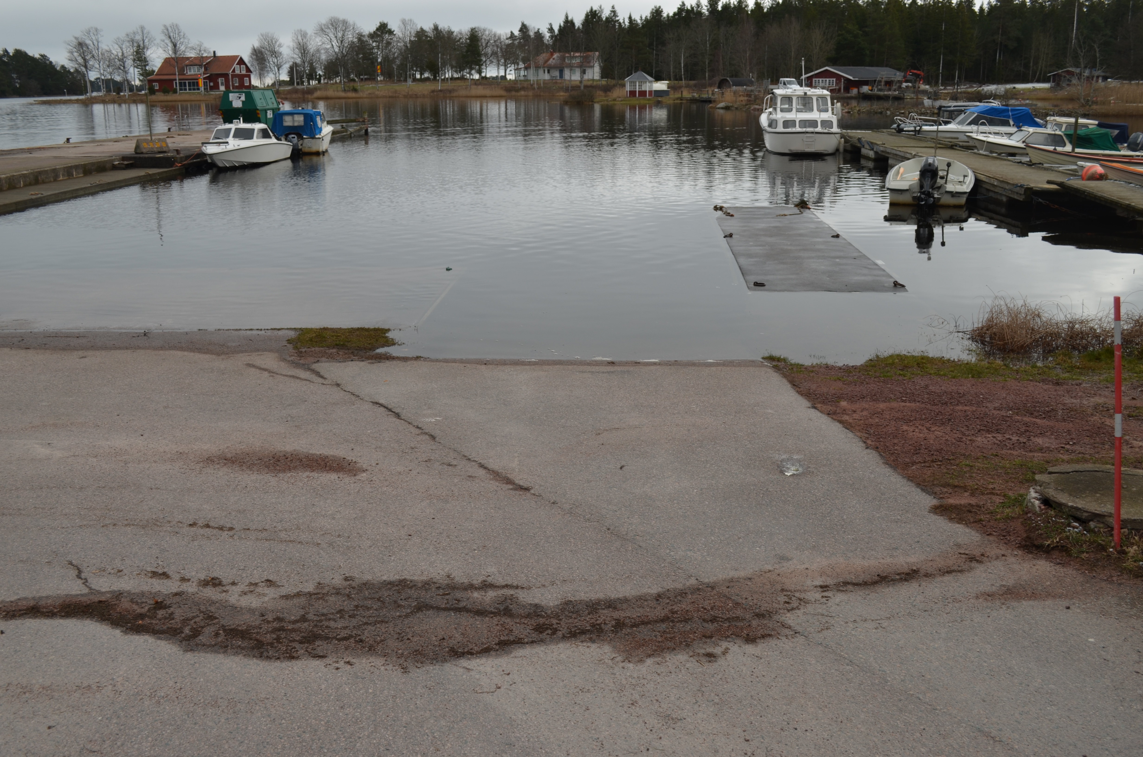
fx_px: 1046
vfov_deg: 39.8
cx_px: 572
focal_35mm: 33
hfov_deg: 57.3
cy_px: 378
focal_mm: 22
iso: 100
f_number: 6.3
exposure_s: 1/160
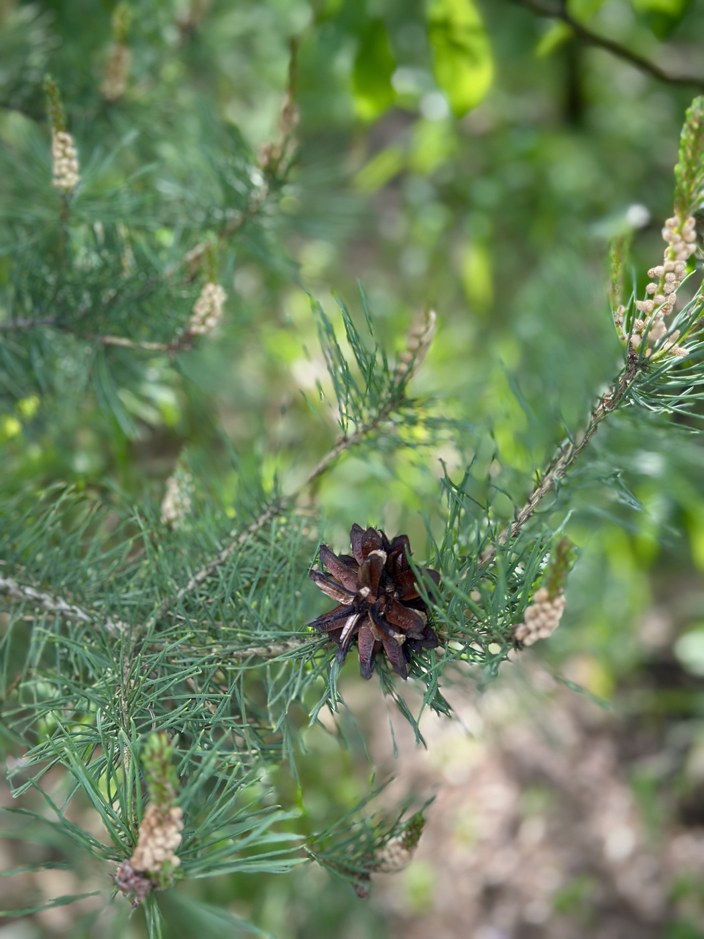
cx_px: 352
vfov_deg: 39.7
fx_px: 1302
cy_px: 470
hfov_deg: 30.3
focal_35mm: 48
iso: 80
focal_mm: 6.86
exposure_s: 1/395
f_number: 1.78
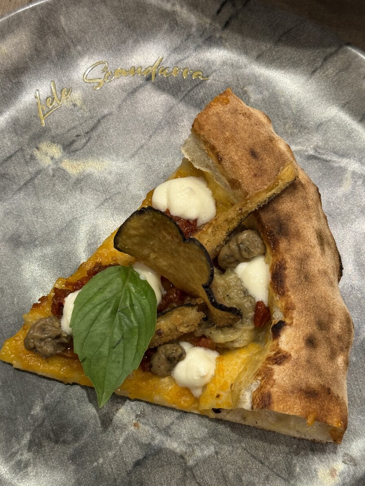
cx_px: 188
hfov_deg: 26.1
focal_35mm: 56
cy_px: 270
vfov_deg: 34.3
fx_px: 787
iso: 125
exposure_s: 1/50
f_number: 1.78
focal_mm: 6.76
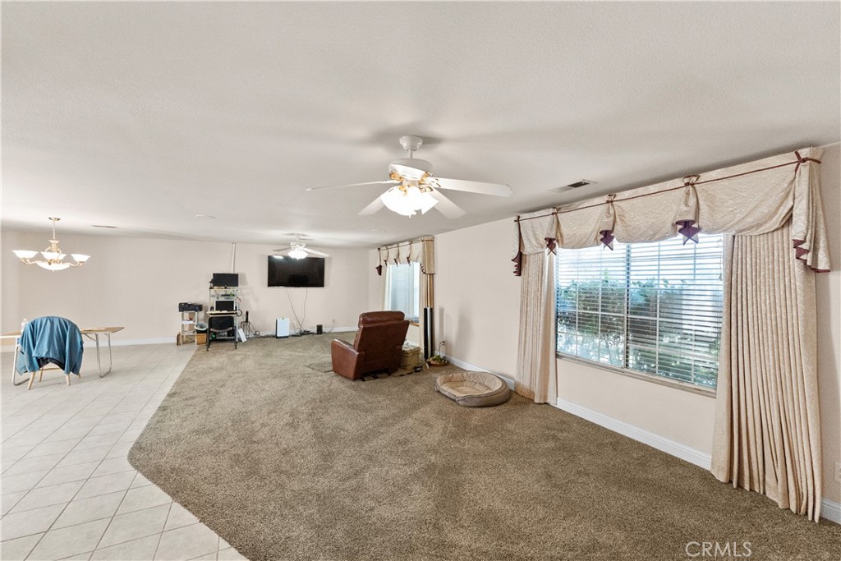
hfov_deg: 104.2
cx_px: 420
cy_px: 280
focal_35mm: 14
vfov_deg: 81.2
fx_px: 327
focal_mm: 14
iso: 1250
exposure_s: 1/160
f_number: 3.2
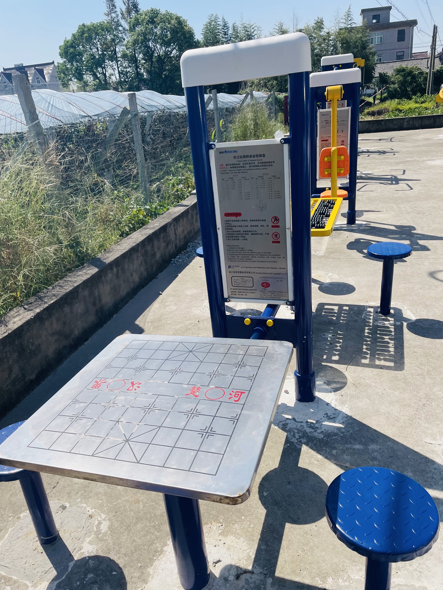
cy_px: 295
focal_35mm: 26
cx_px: 222
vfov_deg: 67.3
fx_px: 444
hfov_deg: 53.1
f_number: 1.6
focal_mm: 4.2
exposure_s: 1/3861
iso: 32
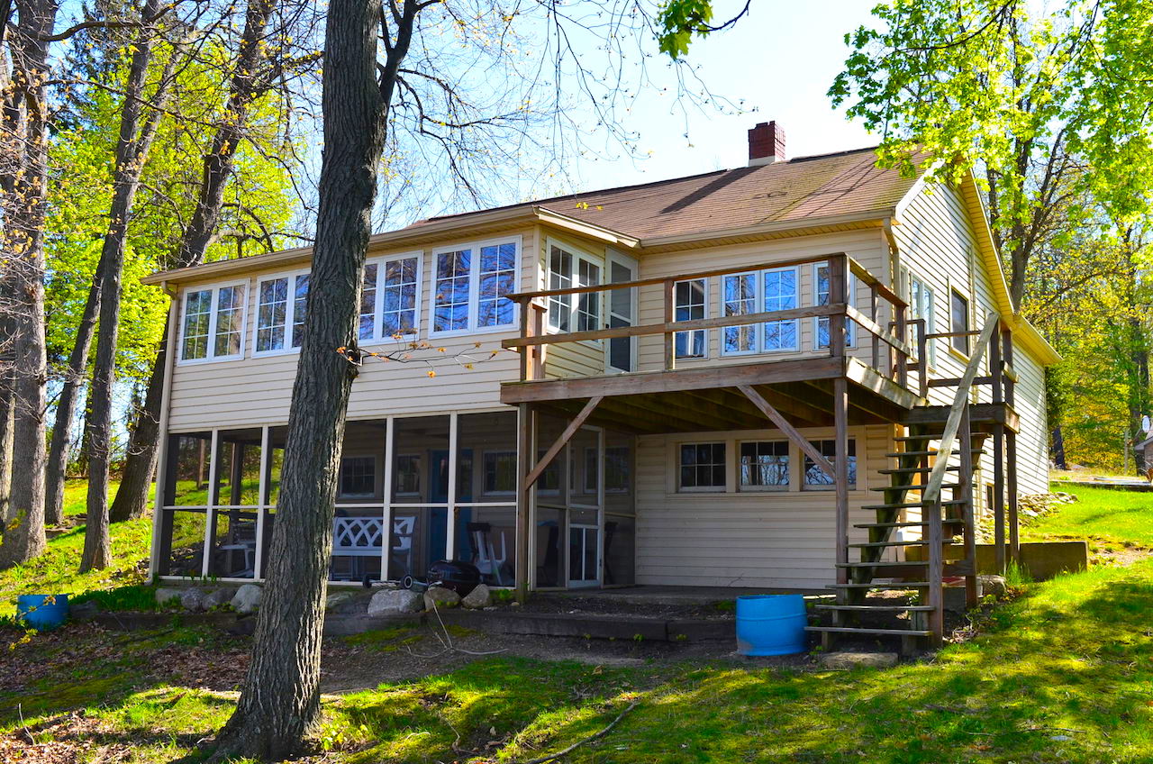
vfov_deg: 35.3
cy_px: 382
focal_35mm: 38
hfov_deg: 51.4
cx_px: 576
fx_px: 1199
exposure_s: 1/250
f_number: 10
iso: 360
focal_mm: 25
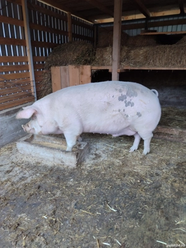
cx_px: 93
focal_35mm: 25
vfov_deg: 69.4
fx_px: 179
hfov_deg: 54.9
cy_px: 124
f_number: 1.89
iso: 627
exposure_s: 1/20
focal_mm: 5.95
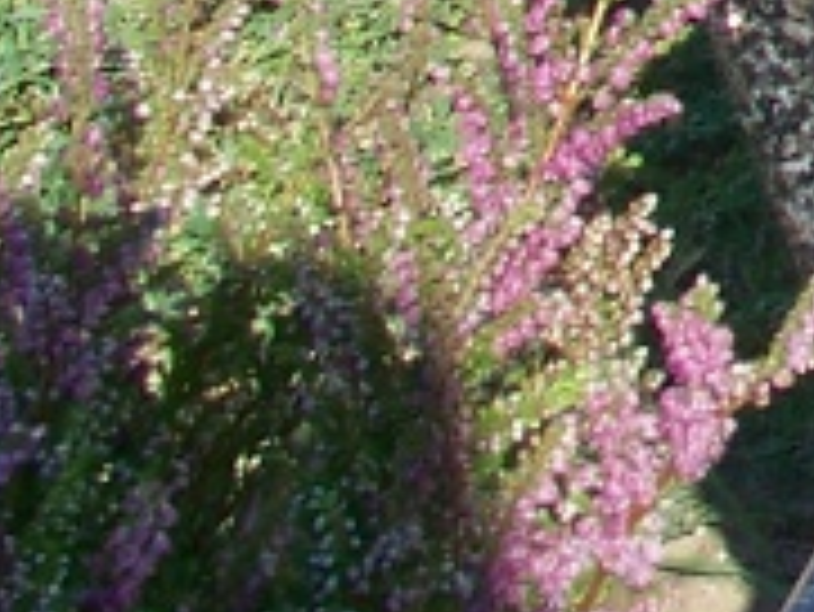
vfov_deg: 5.5
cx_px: 2190
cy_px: -886
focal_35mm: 262
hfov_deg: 7.0
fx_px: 6165
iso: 64
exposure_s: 1/200
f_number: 5.6
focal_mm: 6.75
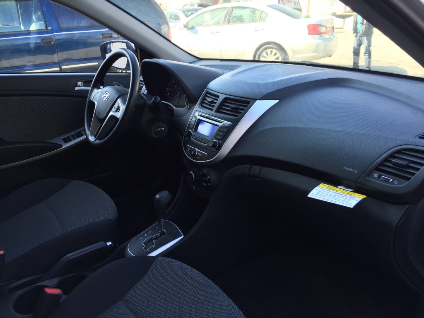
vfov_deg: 48.2
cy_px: 159
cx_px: 212
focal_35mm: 29
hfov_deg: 61.7
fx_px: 355
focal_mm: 4.15
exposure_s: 1/120
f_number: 2.2
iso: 50
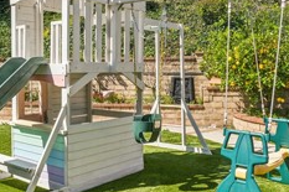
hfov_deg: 43.8
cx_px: 139
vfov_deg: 29.9
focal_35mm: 45
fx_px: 360
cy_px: 92
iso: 100
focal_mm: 16.3
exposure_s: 1/30
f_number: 22
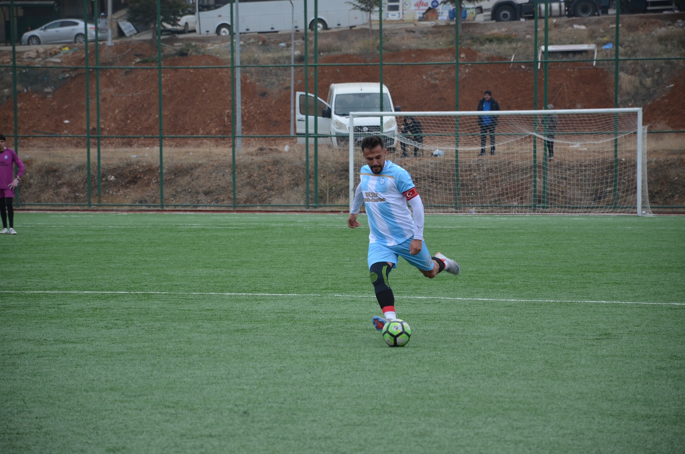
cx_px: 342
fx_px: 3987
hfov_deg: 9.8
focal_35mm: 210
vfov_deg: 6.5
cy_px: 227
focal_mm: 140
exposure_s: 1/500
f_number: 5.6
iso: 280
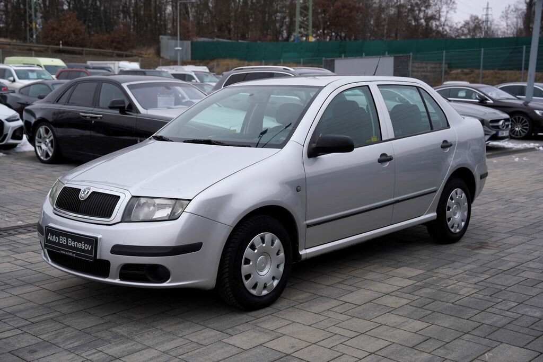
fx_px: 679
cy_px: 181
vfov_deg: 29.9
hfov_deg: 43.6
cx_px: 272
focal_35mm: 45
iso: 100
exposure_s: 1/125
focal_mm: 45
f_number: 4.5
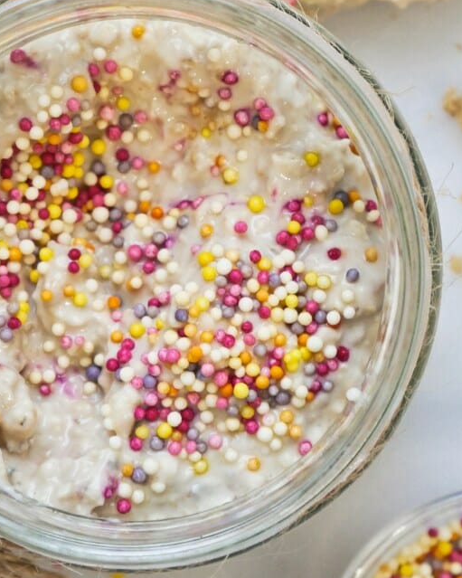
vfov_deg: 12.5
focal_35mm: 154
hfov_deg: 10.0
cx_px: 213
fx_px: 2633
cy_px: 173
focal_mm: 42
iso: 800
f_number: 5.6
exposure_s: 1/15
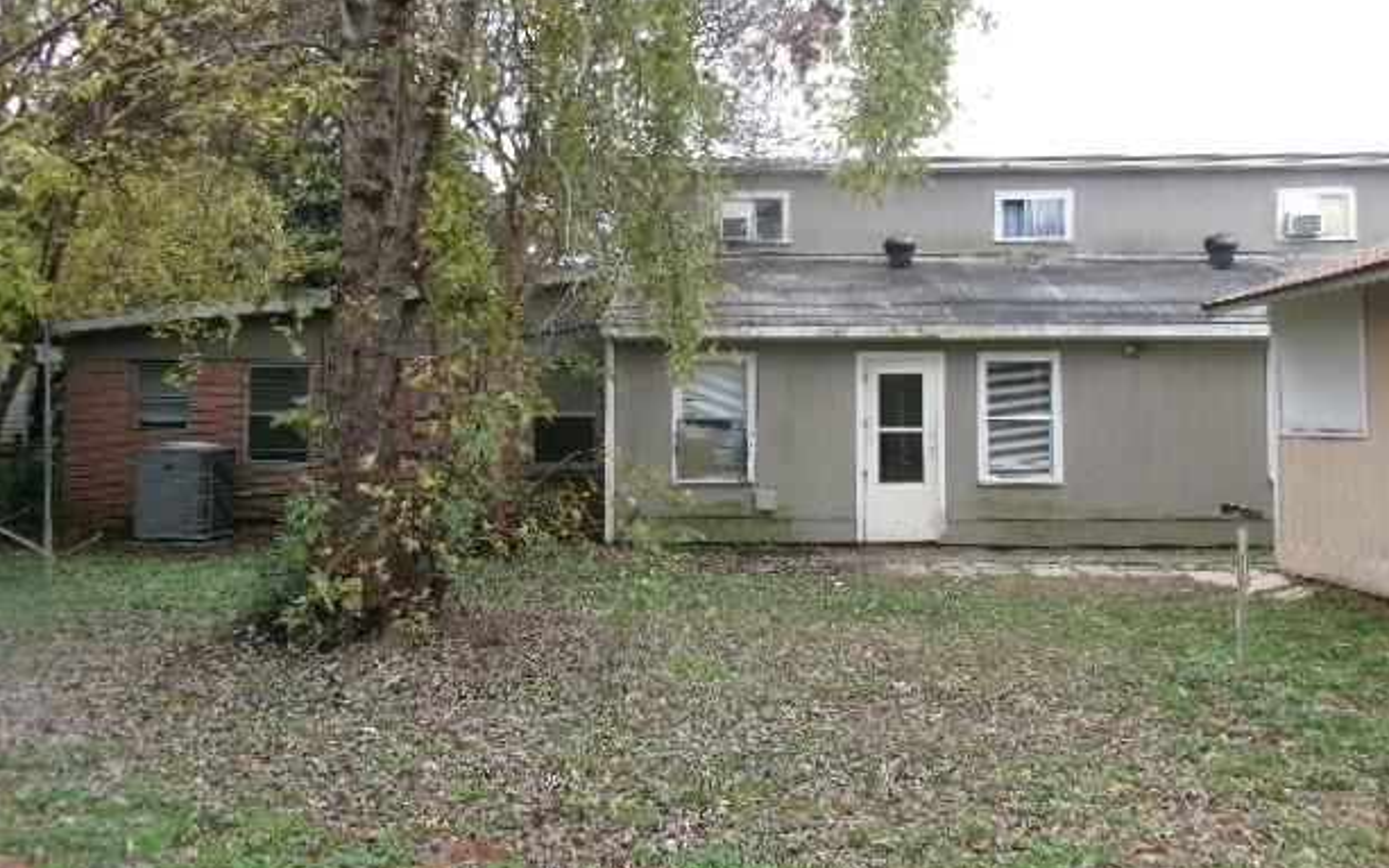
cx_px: 705
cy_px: 356
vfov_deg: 40.4
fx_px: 1173
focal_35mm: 31
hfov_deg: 61.2
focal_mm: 5.1
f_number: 3.9
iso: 100
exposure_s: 1/100
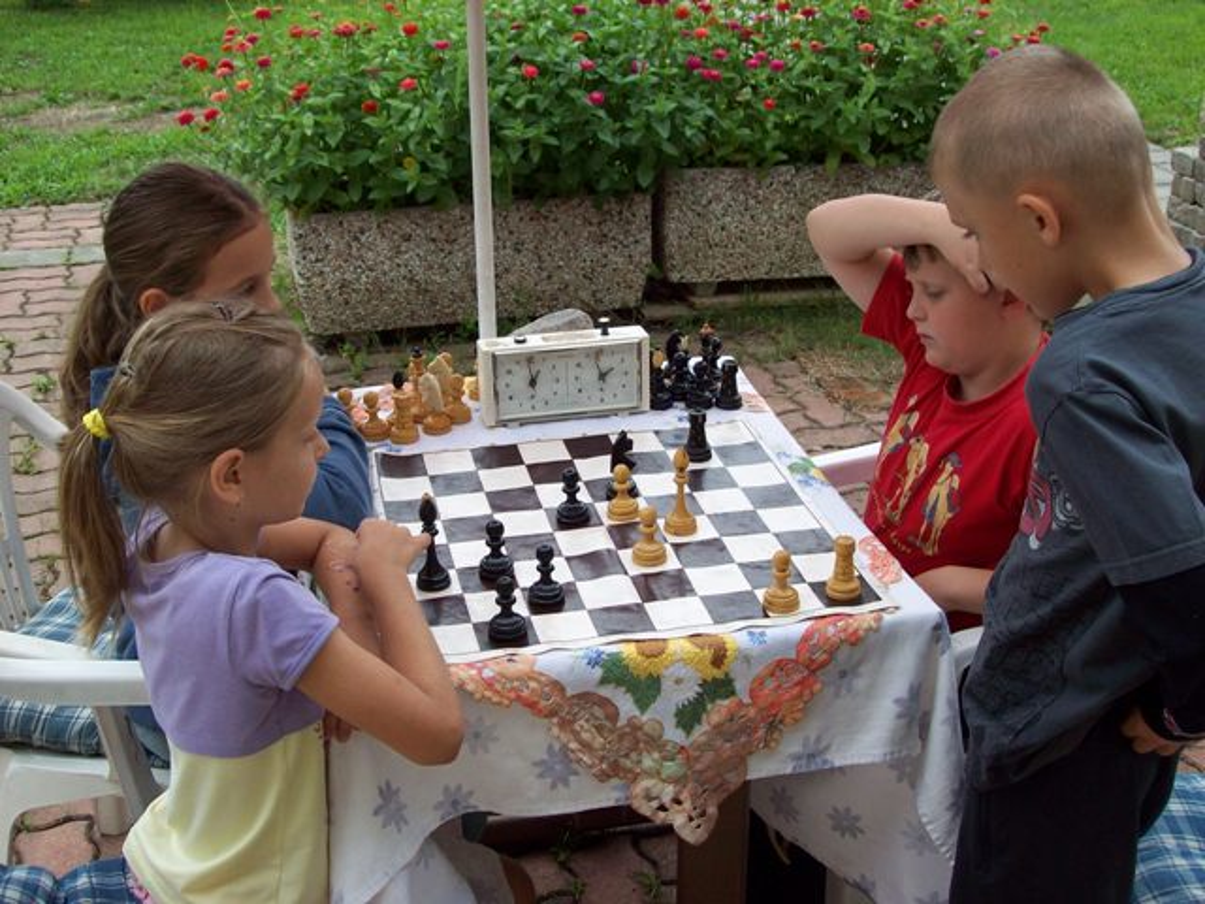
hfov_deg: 42.1
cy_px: 452
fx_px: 1566
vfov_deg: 32.2
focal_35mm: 45
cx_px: 602
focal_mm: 7.6
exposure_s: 1/543
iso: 80
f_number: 3
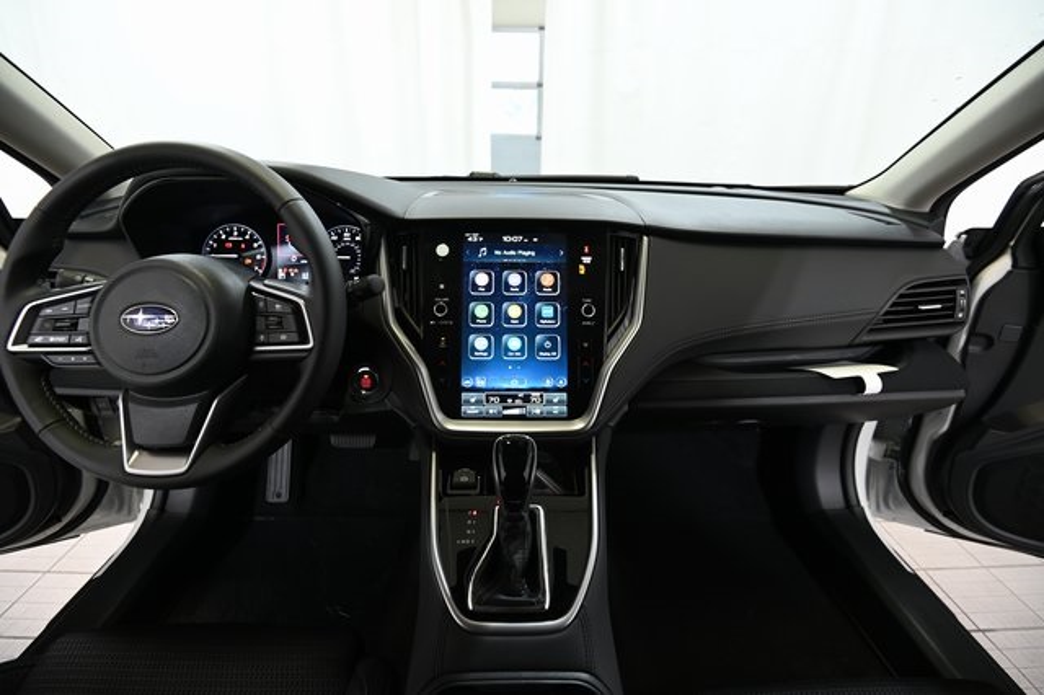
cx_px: 522
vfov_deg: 73.7
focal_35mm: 16
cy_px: 348
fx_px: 464
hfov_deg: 96.8
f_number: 4
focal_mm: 16
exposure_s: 1/30
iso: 640
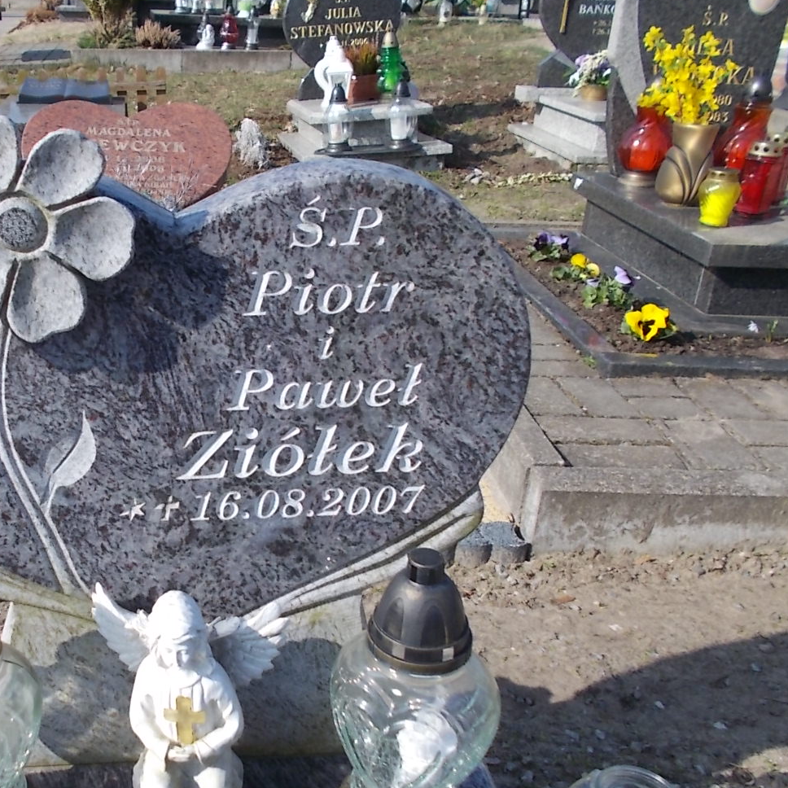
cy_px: 437
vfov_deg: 43.8
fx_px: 979
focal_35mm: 38
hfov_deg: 42.3
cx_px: 185
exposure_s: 1/125
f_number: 8
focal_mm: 4.6
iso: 80
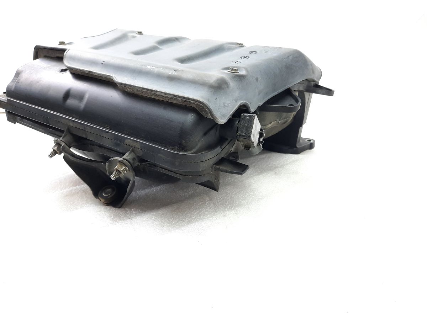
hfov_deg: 69.4
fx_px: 308
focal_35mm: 25
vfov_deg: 54.9
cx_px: 214
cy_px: 160
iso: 200
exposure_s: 1/50
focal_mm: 4.6
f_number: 2
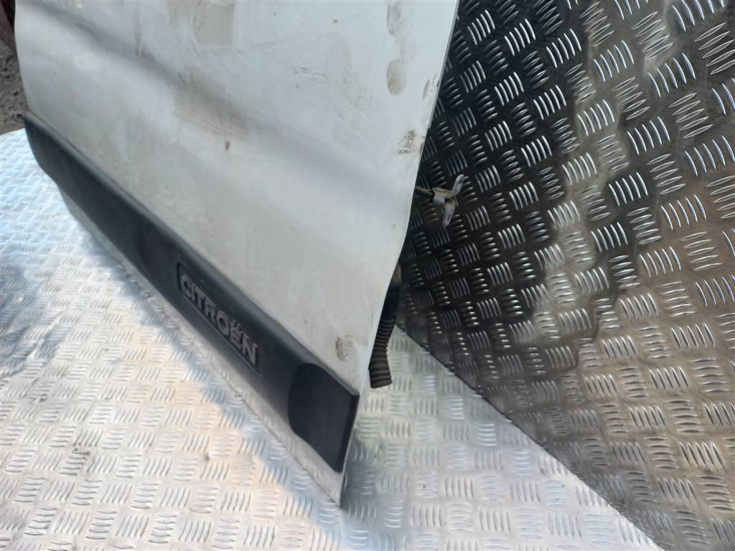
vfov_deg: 54.9
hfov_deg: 69.4
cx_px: 368
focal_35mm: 25
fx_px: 531
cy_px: 276
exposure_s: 1/50
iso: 25
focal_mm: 4.6
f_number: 1.8
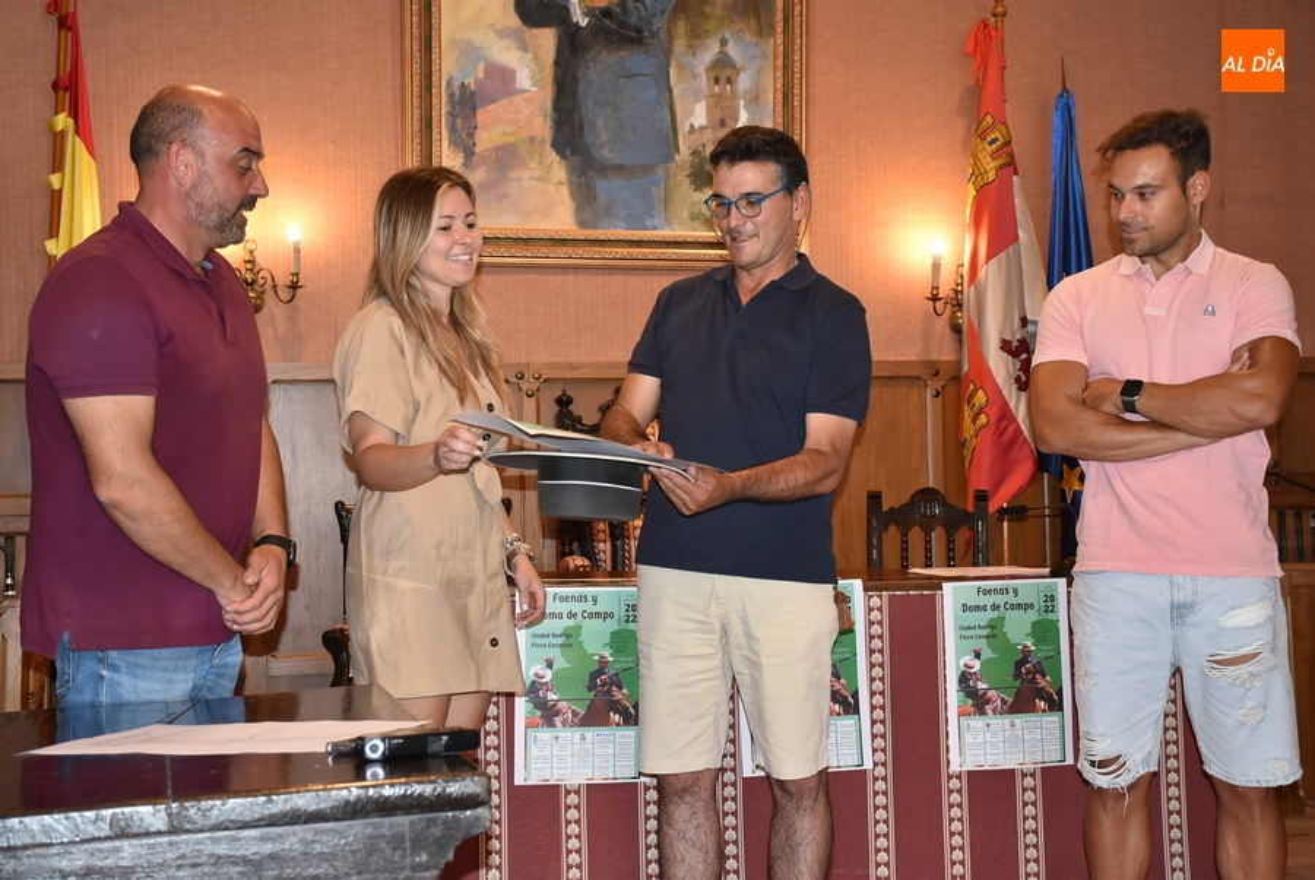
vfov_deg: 26.5
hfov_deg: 38.8
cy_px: 440
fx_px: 1865
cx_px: 658
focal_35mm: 51
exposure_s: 1/80
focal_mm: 34
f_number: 4.5
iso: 800
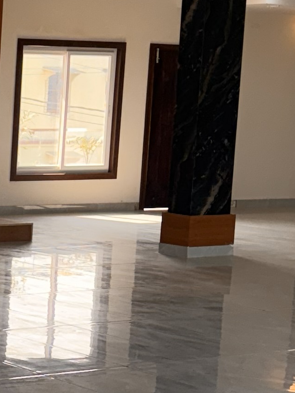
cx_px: -173
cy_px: 299
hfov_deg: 11.5
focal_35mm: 123
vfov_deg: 15.9
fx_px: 1398
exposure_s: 1/277
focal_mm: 5.96
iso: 64
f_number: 1.6
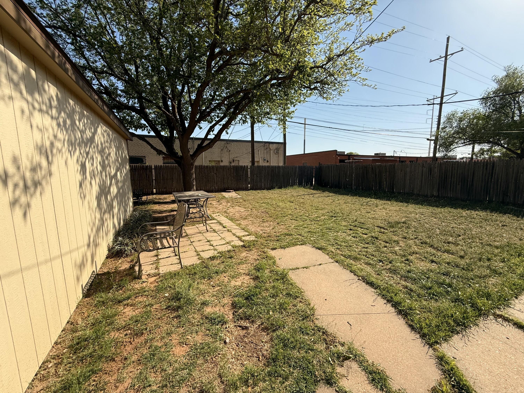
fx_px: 212
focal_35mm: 14
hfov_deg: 102.1
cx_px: 262
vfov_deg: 85.7
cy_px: 196
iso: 50
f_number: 2.2
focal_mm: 2.22
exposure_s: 1/1339
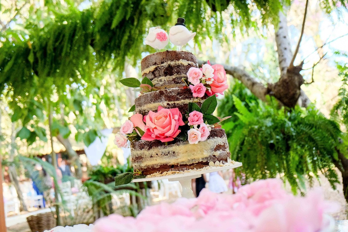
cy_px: 116
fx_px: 338
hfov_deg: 54.4
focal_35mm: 35
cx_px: 174
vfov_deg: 37.9
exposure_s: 1/250
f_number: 3.2
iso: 2000
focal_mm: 23.3
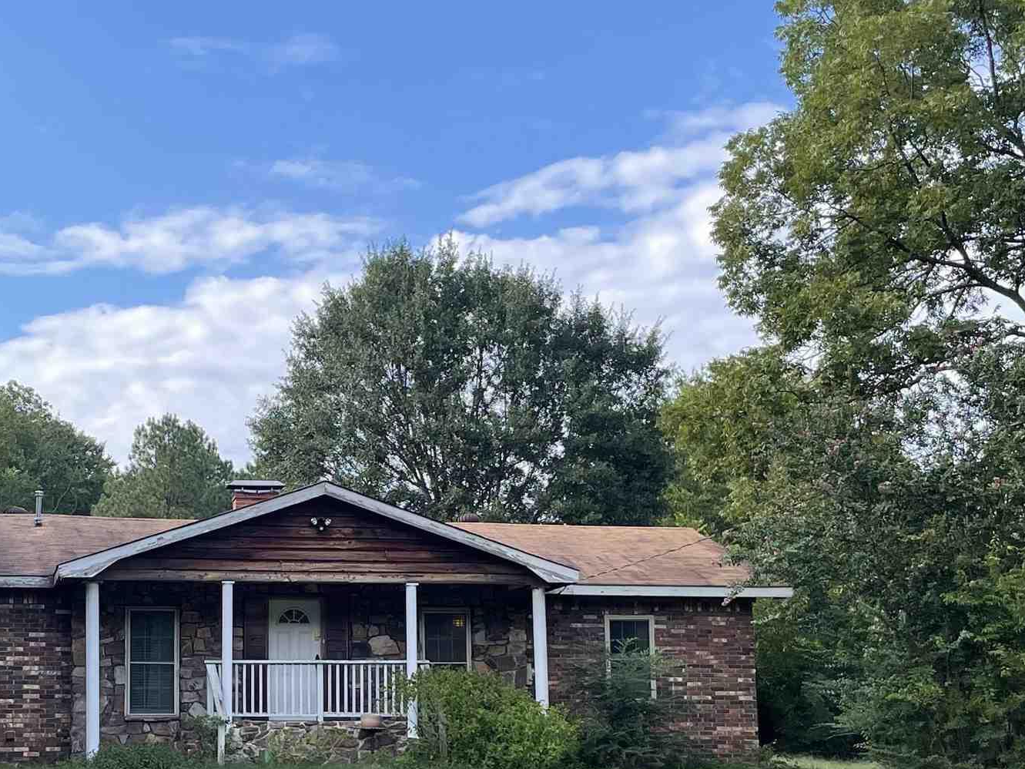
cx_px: 280
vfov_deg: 24.1
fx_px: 1776
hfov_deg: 31.7
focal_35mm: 60
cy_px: 591
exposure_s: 1/1159
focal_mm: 4.2
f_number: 1.6
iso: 32
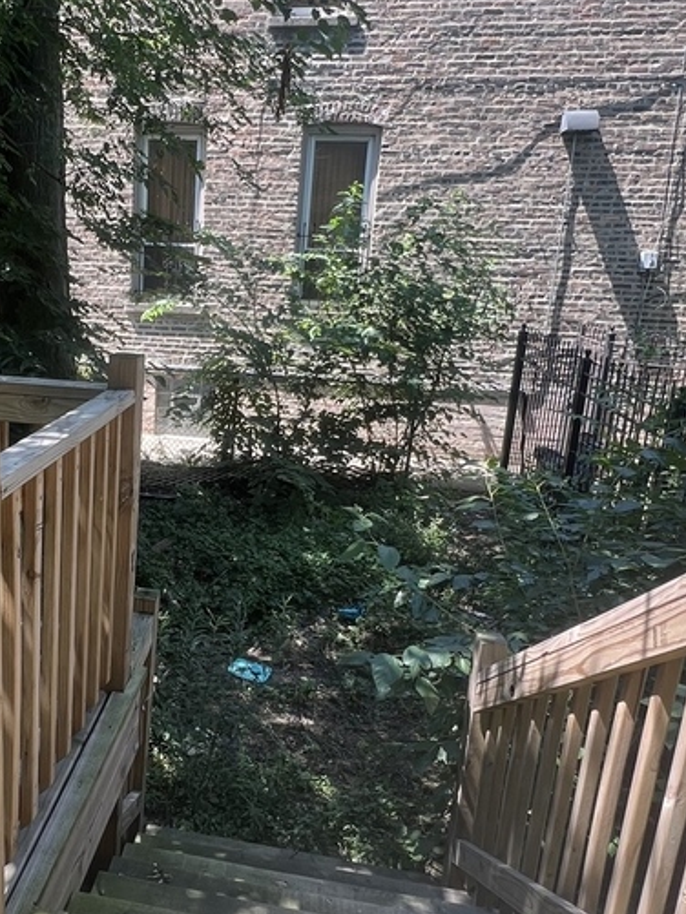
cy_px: 440
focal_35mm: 28
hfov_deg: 47.5
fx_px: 740
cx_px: 155
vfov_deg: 63.4
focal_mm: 1.57
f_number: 1.8
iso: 32
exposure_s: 1/117
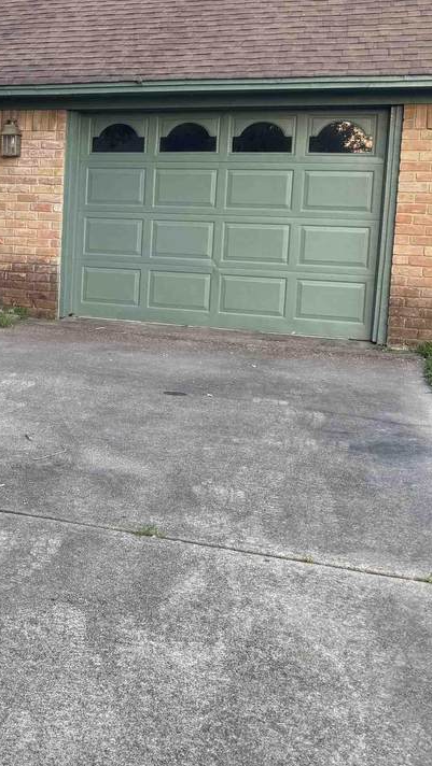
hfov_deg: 23.3
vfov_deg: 43.3
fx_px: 956
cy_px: 273
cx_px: -83
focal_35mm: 47
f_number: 1.78
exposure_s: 1/121
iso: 200
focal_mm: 6.76
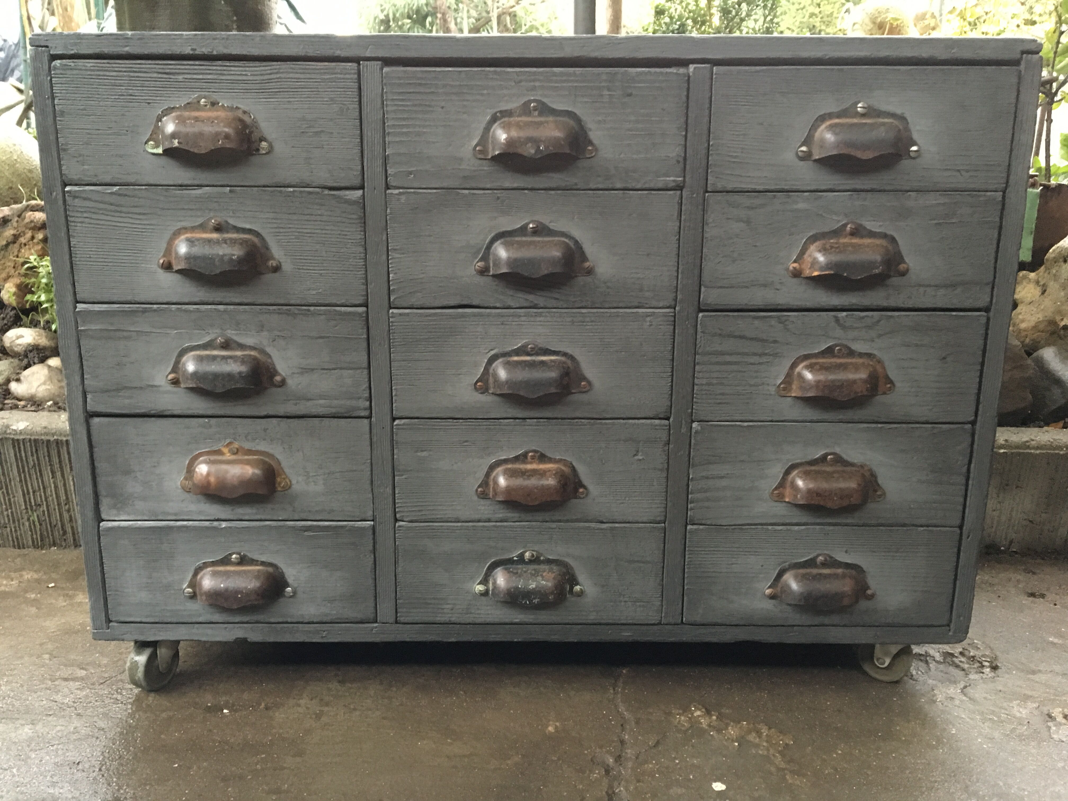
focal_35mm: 29
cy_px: 400
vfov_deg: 48.2
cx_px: 534
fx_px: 895
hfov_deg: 61.7
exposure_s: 1/17
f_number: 2.2
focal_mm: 4.15
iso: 400
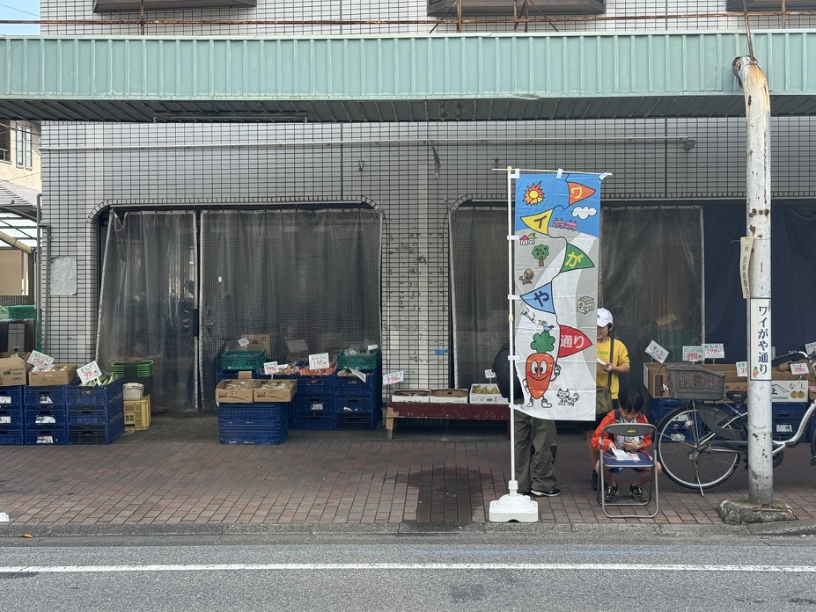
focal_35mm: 53
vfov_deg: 27.5
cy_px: 295
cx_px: 415
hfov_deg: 36.2
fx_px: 1250
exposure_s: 1/1172
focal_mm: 6.76
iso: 64
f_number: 1.78
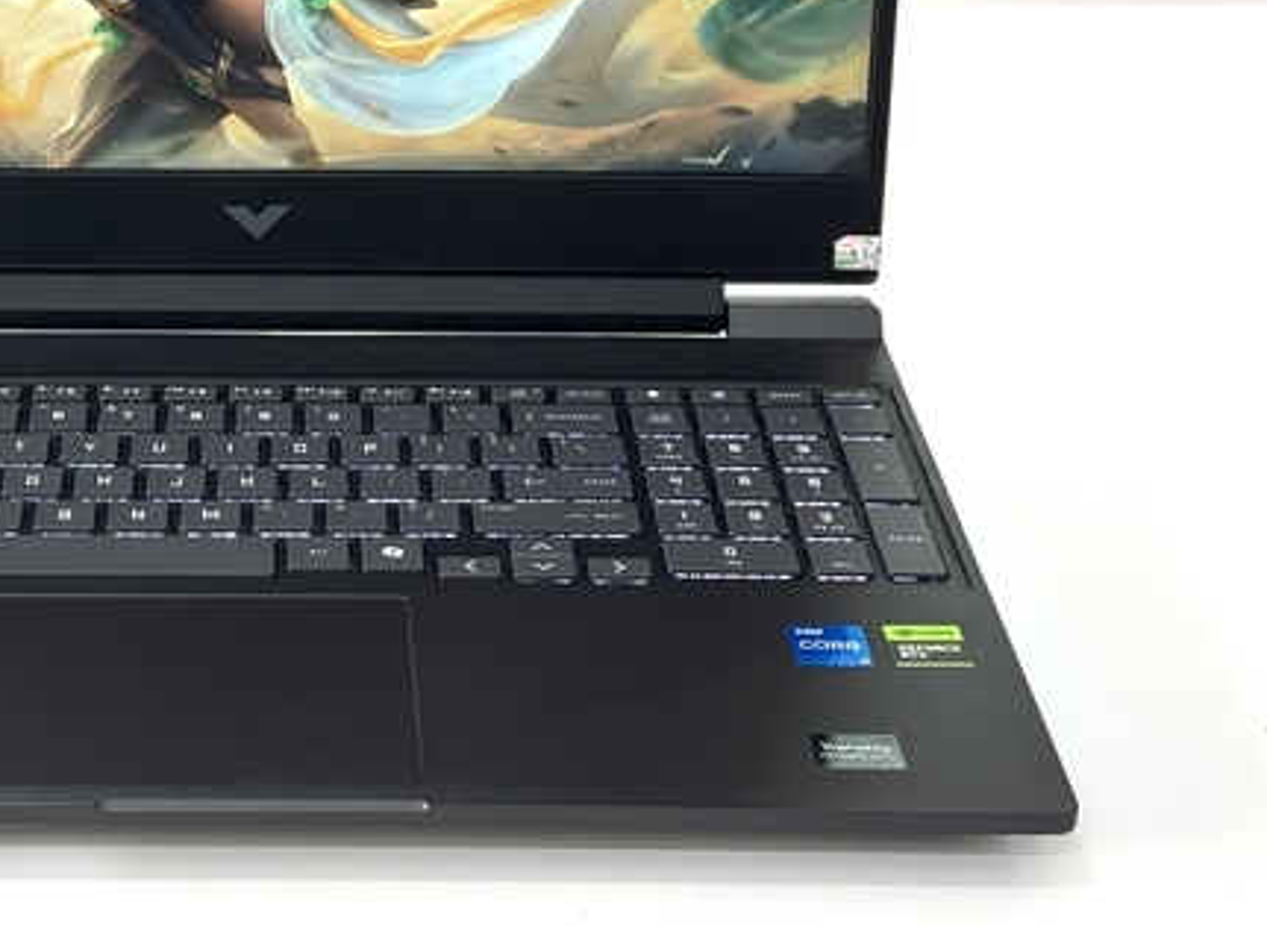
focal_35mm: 89
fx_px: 3260
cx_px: 259
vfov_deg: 16.5
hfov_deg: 21.7
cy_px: 138
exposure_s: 1/121
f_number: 1.78
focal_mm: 6.76
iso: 50
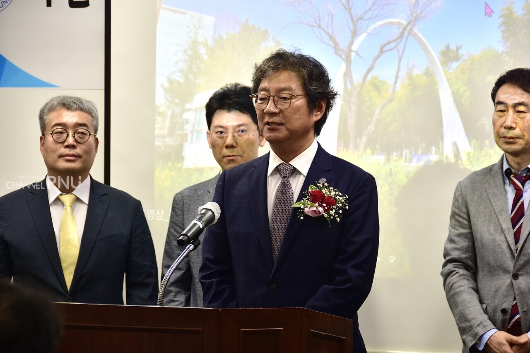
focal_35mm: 158
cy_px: 176
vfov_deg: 8.7
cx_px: 265
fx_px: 2318
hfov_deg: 13.0
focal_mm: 105
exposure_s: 1/80
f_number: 5.6
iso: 400
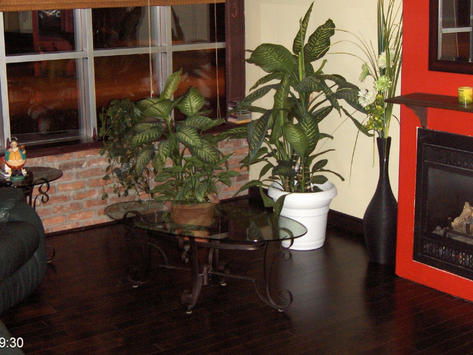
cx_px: 221
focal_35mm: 56
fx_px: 765
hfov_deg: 34.3
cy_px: 144
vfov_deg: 26.1
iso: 165
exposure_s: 1/60
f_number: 2.8
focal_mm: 8
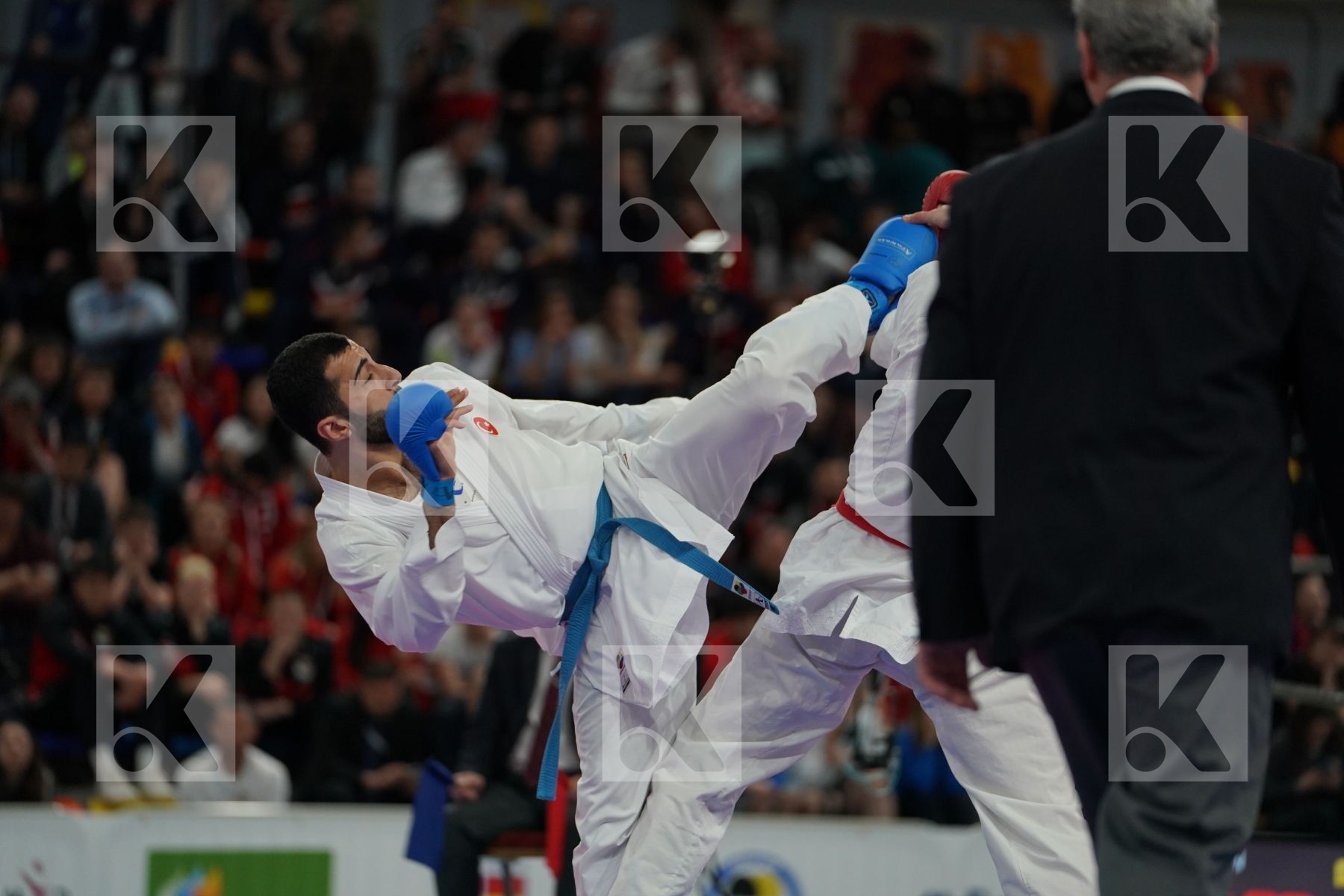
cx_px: 672
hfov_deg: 11.3
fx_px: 6794
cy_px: 448
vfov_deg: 7.5
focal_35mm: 182
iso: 1600
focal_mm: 182
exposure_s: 1/1000
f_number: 2.8
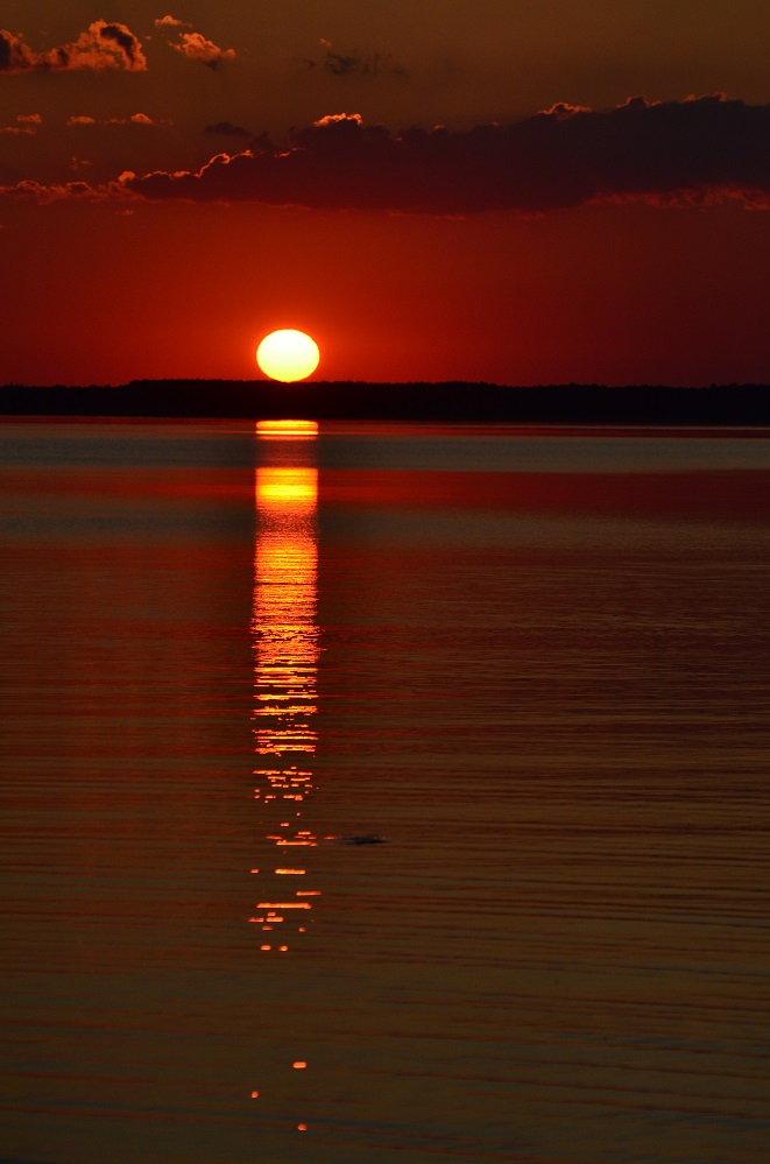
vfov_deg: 10.2
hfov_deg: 6.7
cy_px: 582
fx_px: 6530
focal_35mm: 202
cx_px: 385
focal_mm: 135
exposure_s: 1/8000
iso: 560
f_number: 5
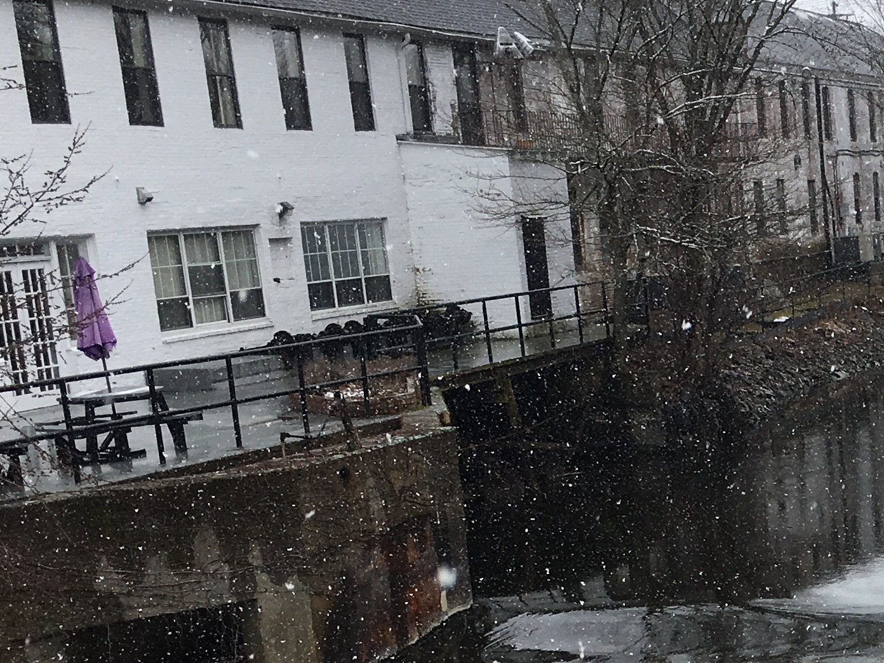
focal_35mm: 84
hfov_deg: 21.8
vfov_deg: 16.9
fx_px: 2145
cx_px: 1025
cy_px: 752
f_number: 2.2
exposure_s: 1/746
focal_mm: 4.15
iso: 25
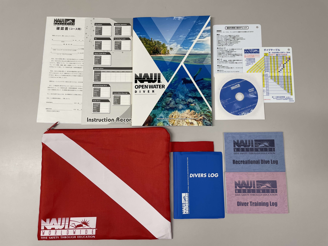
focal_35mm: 26
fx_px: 246
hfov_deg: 67.3
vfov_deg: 53.1
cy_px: 123
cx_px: 164
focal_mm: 4.2
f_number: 1.6
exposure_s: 1/100
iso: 50
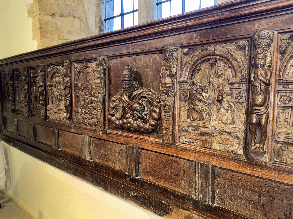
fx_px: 212
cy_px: 108
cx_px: 149
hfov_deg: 69.4
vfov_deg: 54.9
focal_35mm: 25
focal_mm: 6.76
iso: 160
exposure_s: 1/13
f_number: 1.78
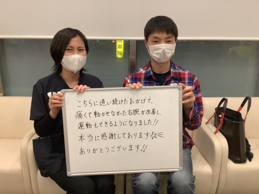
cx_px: 130
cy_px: 97
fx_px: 232
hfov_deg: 58.4
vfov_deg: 45.4
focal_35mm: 31
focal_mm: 3.3
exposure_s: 1/60
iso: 250
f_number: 2.4
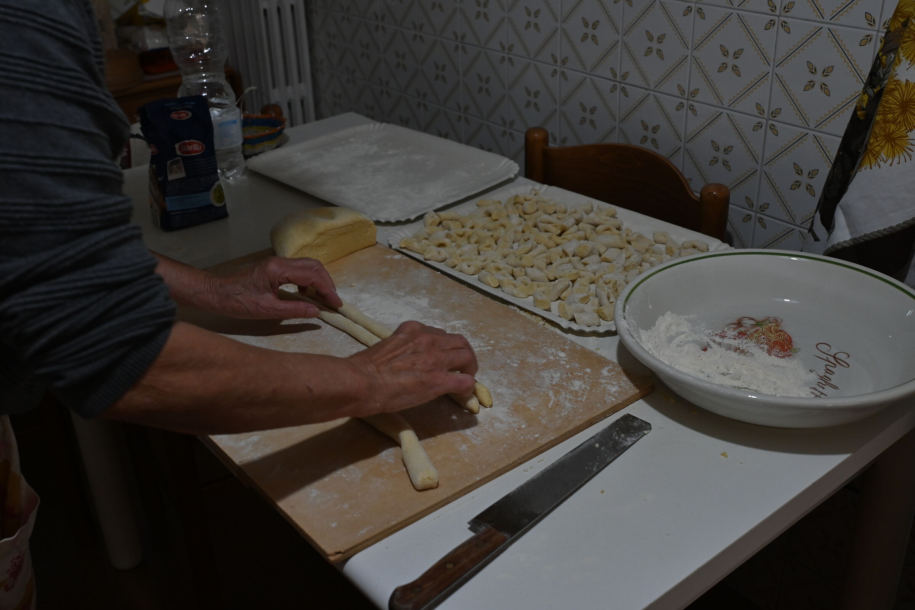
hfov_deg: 53.1
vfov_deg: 36.9
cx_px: 458
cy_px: 305
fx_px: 915
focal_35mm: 36
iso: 400
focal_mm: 24
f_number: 4
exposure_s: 1/125
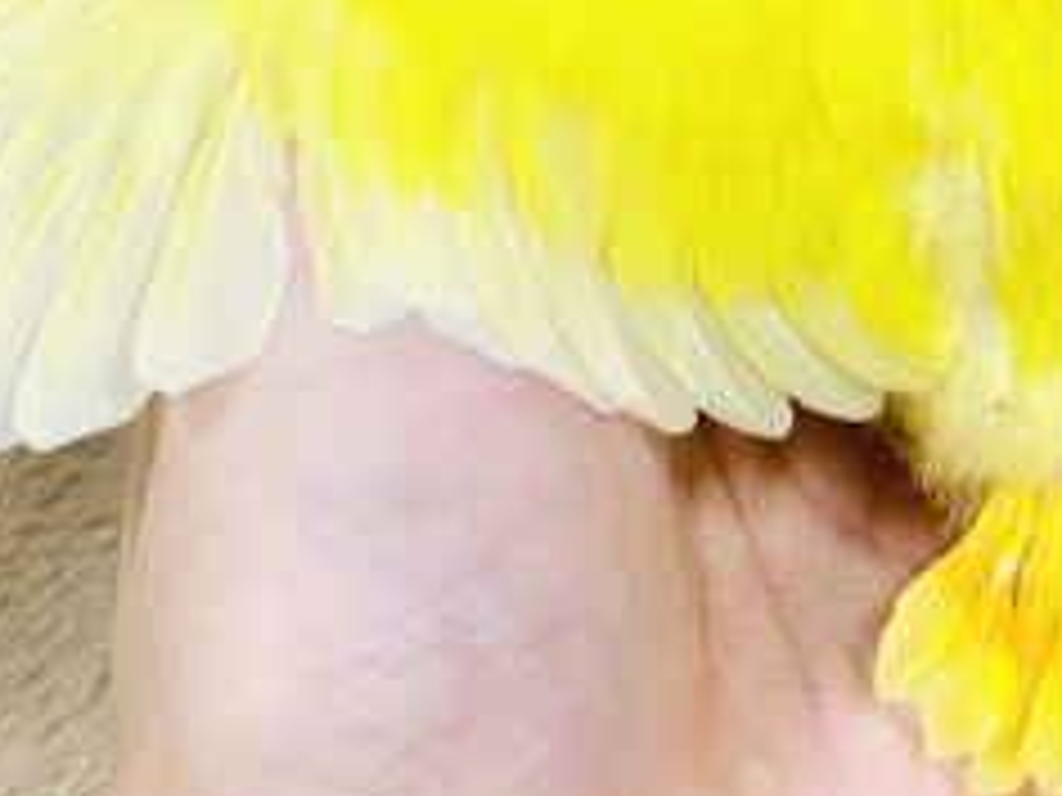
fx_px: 4326
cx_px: 909
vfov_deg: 10.5
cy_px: 211
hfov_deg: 13.9
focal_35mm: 141
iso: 80
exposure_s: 1/99
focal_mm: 6
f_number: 2
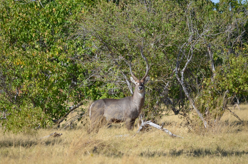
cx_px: 124
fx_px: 3094
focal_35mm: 450
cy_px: 82
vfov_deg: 3.0
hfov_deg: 4.6
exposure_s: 1/640
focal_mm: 300
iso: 200
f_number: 6.3
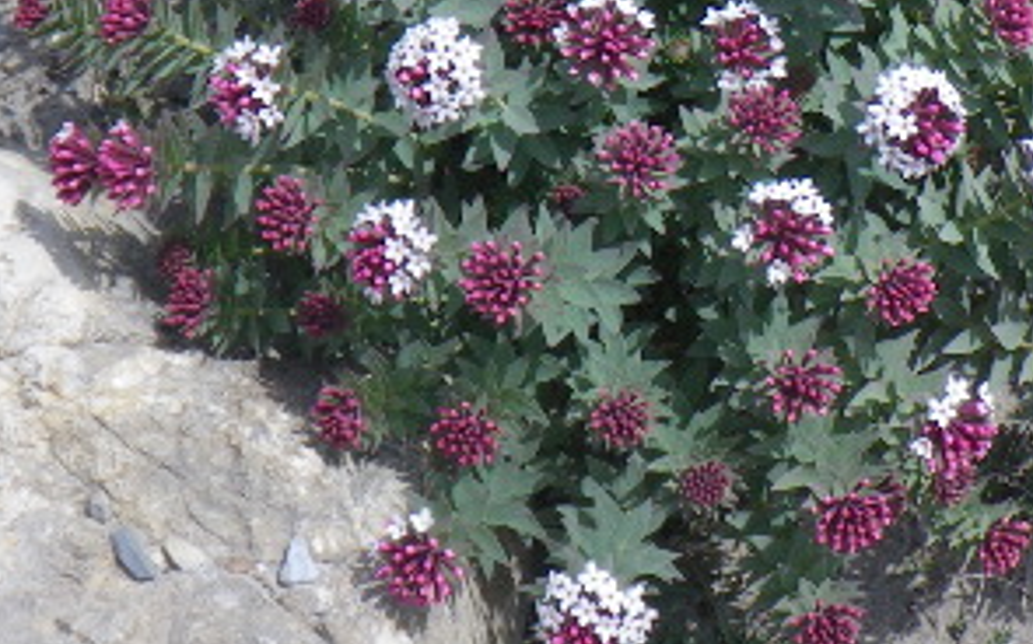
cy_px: 63
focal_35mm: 190
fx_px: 5346
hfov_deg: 11.0
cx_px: 727
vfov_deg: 6.9
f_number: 5.5
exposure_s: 1/250
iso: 50
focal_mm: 11.1
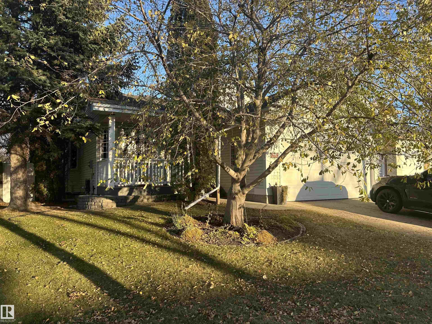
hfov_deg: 67.3
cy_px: 162
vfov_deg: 53.1
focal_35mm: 26
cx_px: 216
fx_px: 324
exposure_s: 1/607
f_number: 1.5
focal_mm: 5.7
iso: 50
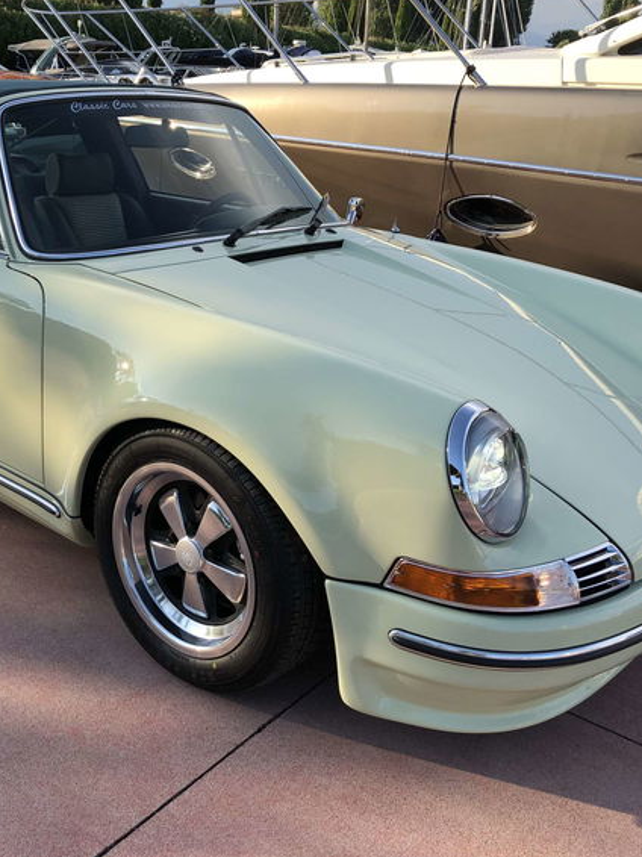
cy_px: 432
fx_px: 940
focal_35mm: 38
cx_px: 206
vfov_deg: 49.0
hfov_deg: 37.2
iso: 20
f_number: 1.8
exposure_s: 1/762
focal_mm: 3.99
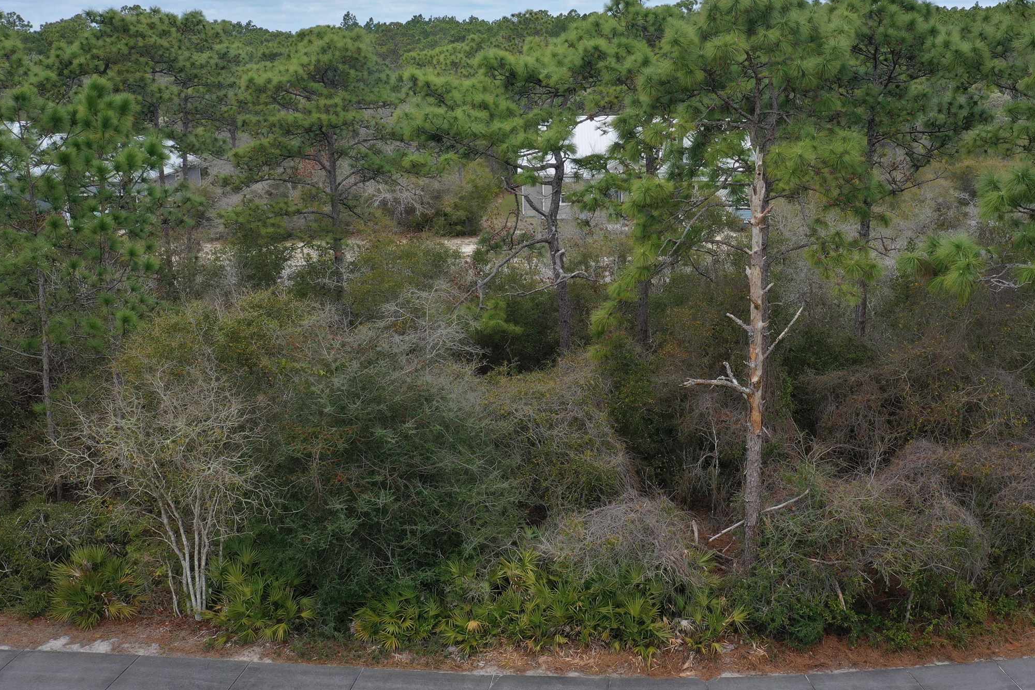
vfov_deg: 31.2
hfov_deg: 45.1
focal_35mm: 43
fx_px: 1236
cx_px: 633
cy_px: 360
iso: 100
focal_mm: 10.26
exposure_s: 1/400
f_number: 5.6
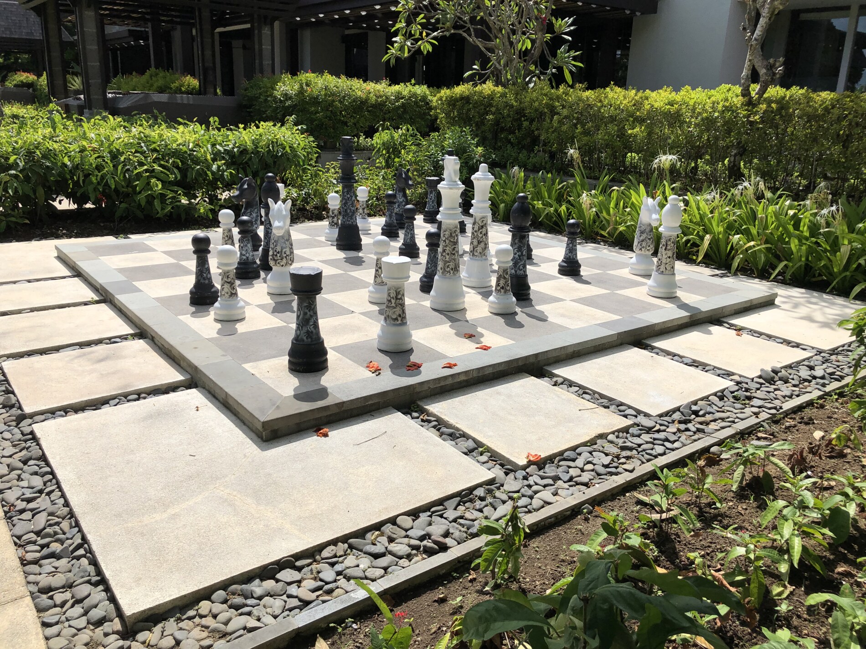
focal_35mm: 28
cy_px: 324
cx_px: 433
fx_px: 700
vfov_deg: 49.7
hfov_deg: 63.4
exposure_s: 1/3003
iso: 20
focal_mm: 4
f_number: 1.8
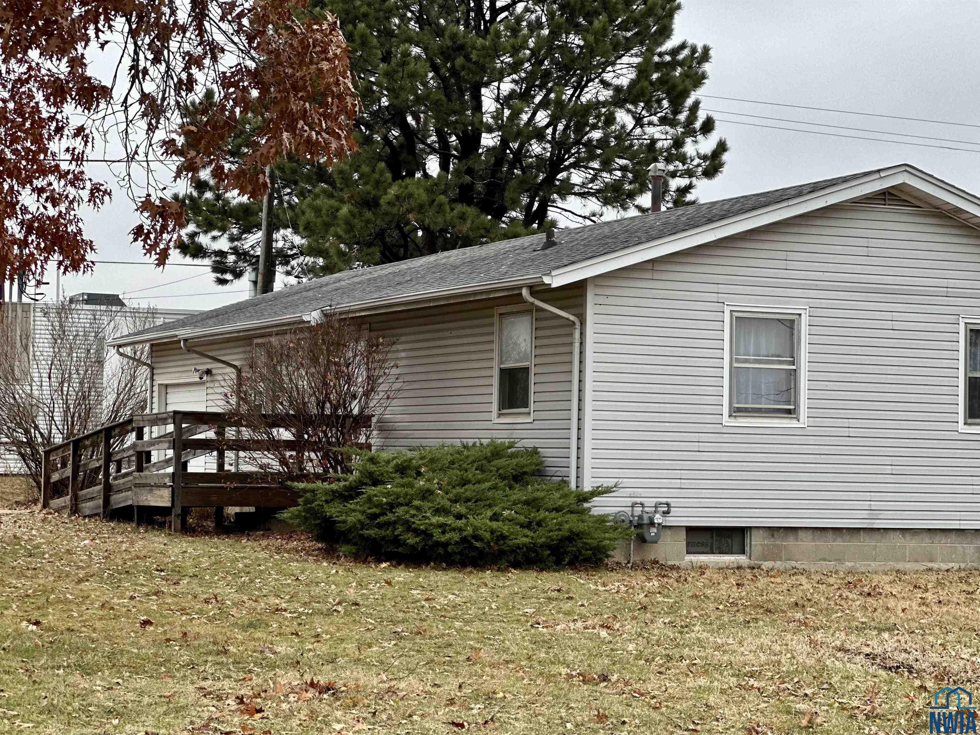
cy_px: 368
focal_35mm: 77
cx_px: 490
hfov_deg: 25.3
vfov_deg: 19.1
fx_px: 2180
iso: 50
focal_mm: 9
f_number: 2.8
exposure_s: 1/121
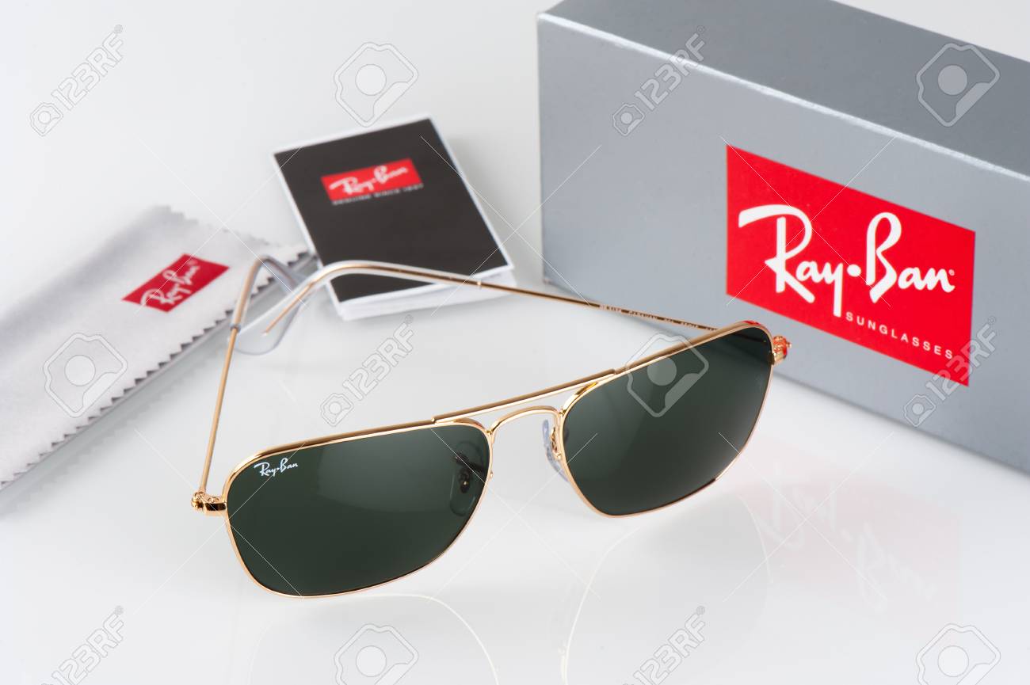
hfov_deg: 19.5
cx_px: 515
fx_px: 3002
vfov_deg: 13.0
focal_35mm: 105
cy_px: 342
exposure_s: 1/160
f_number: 20
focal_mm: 105
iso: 200
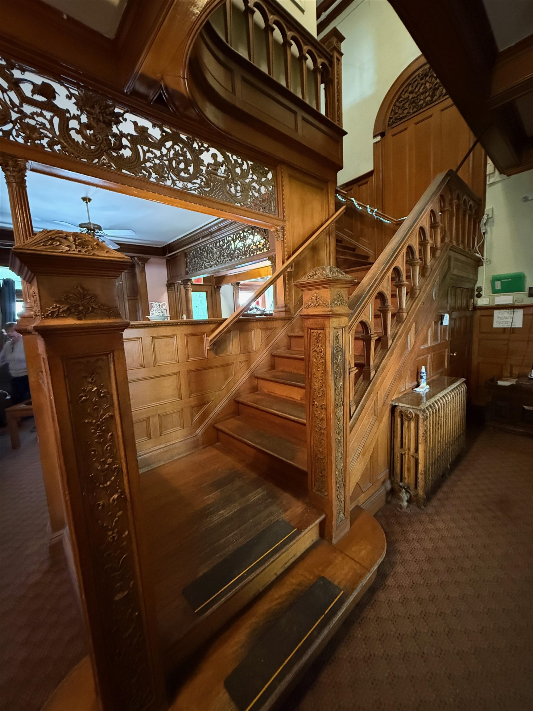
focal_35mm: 14
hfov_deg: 85.7
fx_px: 287
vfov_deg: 102.1
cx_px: 266
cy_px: 356
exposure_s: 1/30
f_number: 2.2
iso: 1600
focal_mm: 2.22
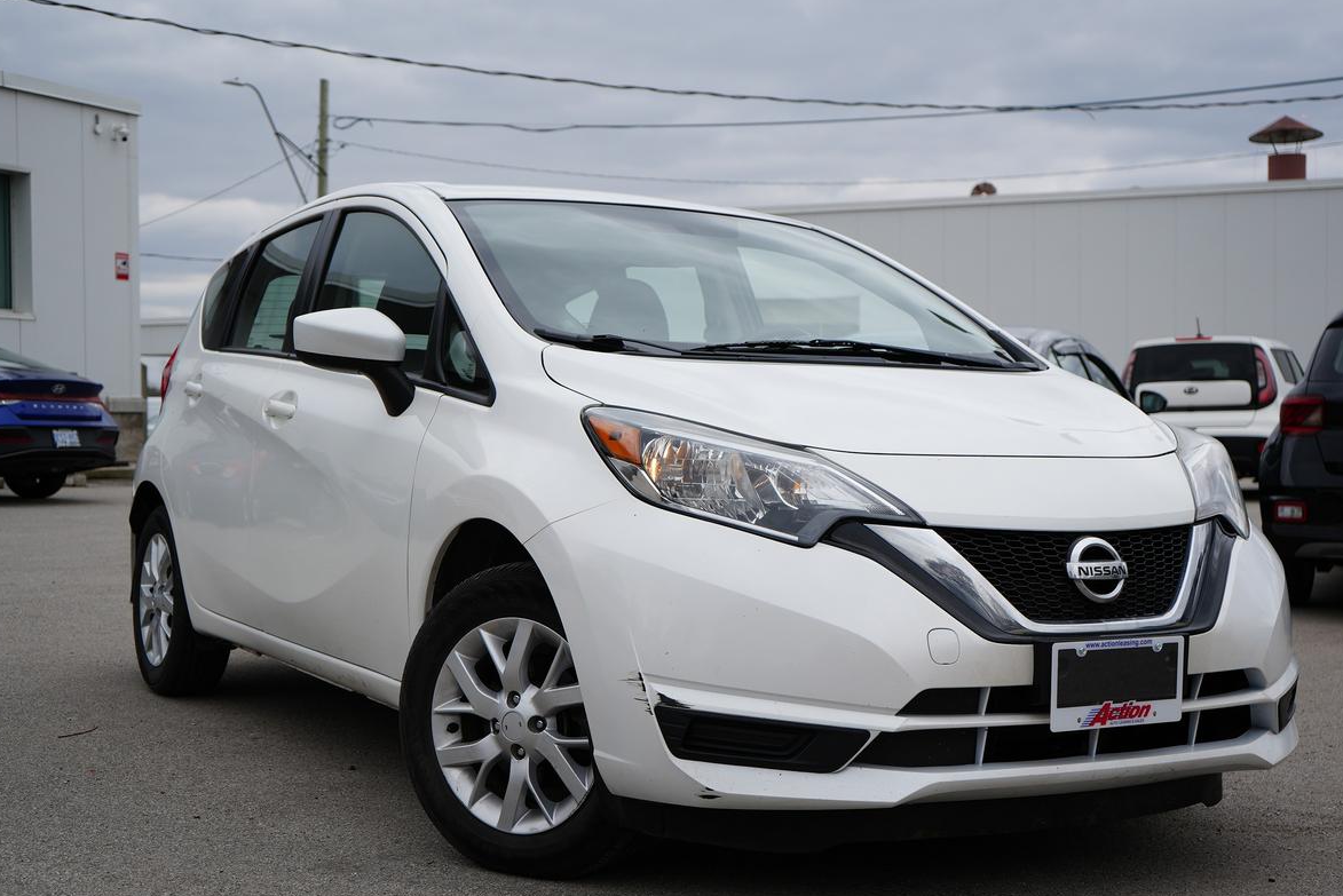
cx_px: 700
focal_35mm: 48
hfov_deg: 41.1
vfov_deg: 28.1
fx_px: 1791
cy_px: 483
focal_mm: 44
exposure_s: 1/400
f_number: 5
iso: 100
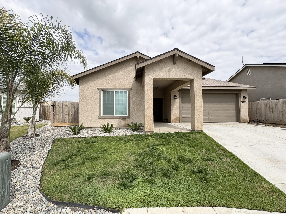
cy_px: 107
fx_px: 116
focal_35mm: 14
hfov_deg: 102.1
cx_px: 143
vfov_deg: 85.7
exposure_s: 1/1600
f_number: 2.2
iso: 50
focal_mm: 2.22
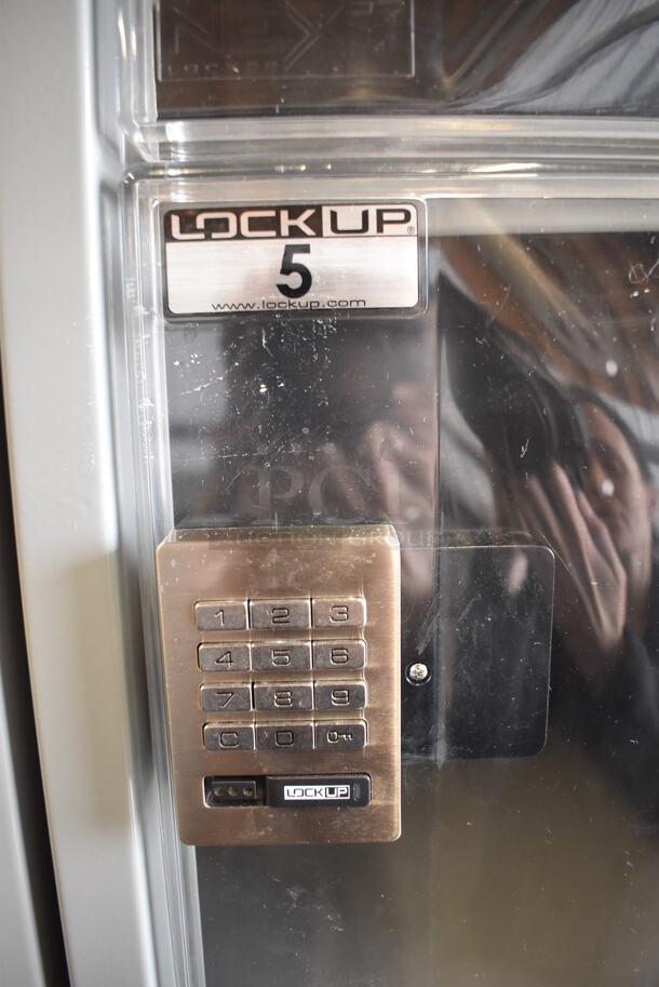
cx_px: 330
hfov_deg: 48.0
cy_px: 494
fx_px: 740
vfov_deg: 67.3
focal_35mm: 27
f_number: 4
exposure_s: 1/60
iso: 1250
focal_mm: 18
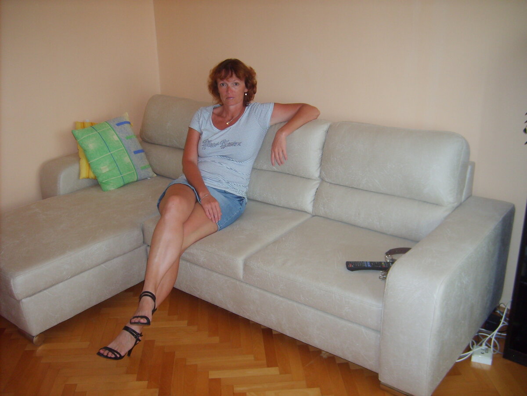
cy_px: 198
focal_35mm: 35
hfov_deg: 52.6
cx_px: 264
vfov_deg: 40.7
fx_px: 533
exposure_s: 1/45
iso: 100
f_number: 2.8
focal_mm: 5.8
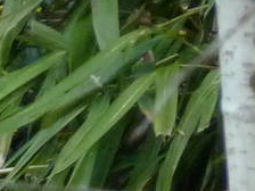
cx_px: -427
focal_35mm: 1989
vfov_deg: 0.7
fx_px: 14652
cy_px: 449
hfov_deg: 1.0
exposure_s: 1/320
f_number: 4.8
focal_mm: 45.7
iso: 400
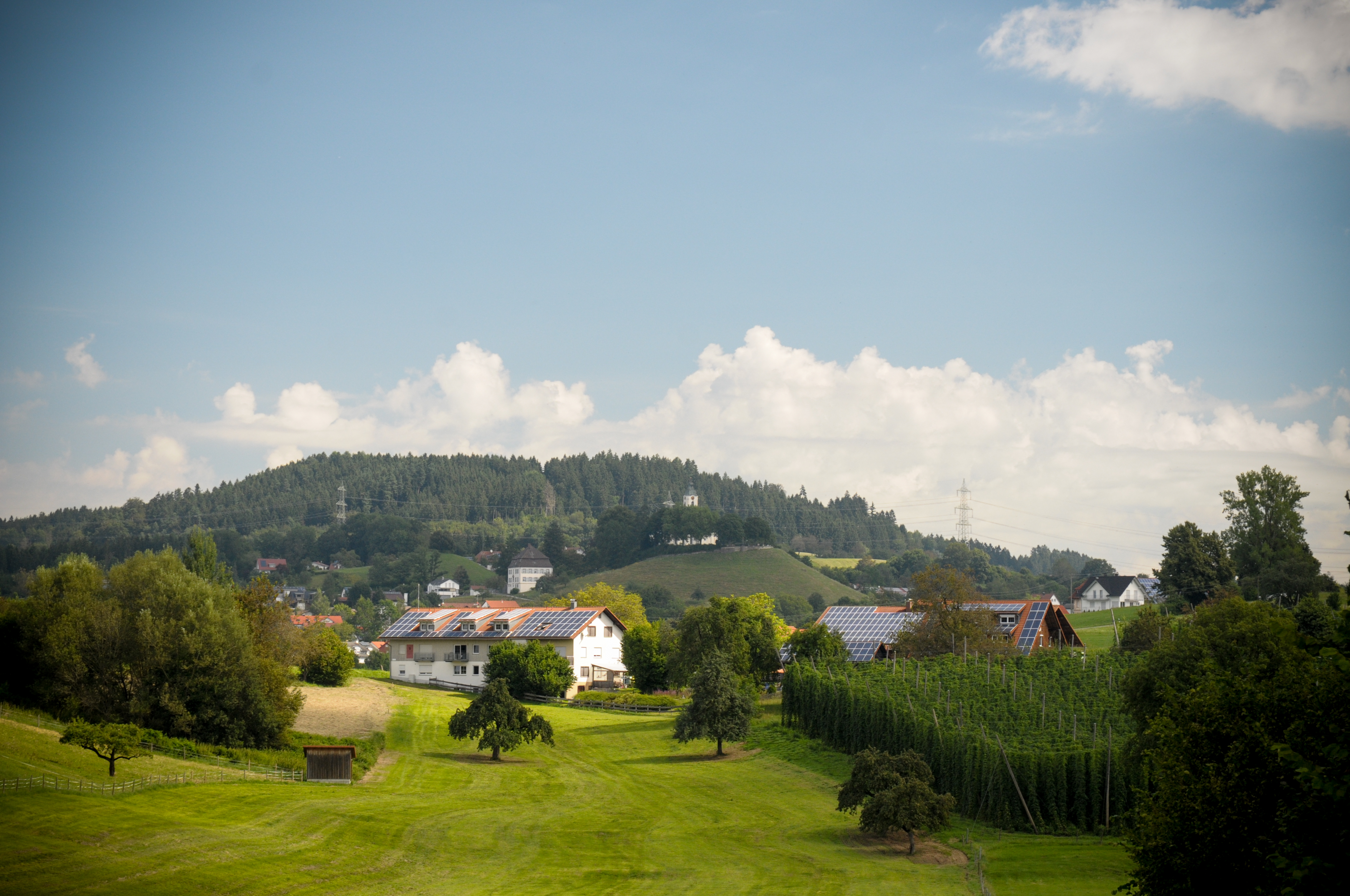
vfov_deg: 13.0
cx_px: 675
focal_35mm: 105
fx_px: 3933
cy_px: 448
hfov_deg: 19.5
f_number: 7.1
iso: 400
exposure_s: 1/200
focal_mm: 70
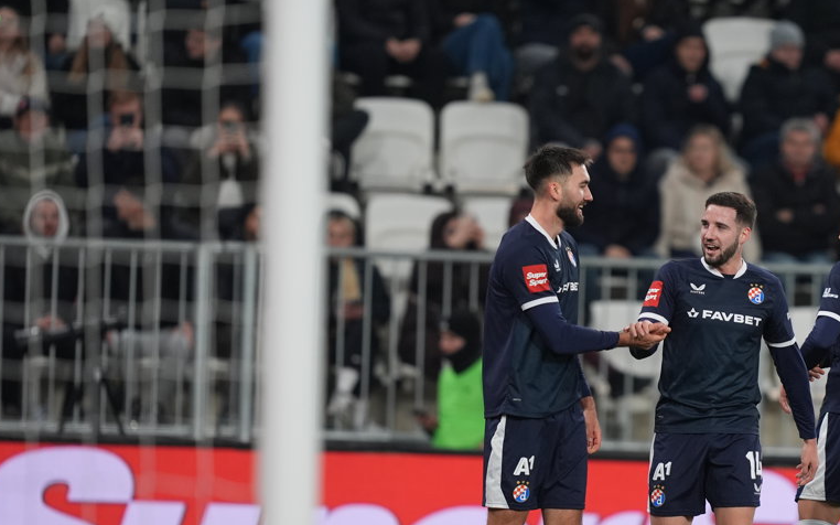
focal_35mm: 642
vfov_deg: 2.0
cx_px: 646
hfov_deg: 3.3
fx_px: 14695
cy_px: 314
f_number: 3.2
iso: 1600
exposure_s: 1/1600
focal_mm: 400
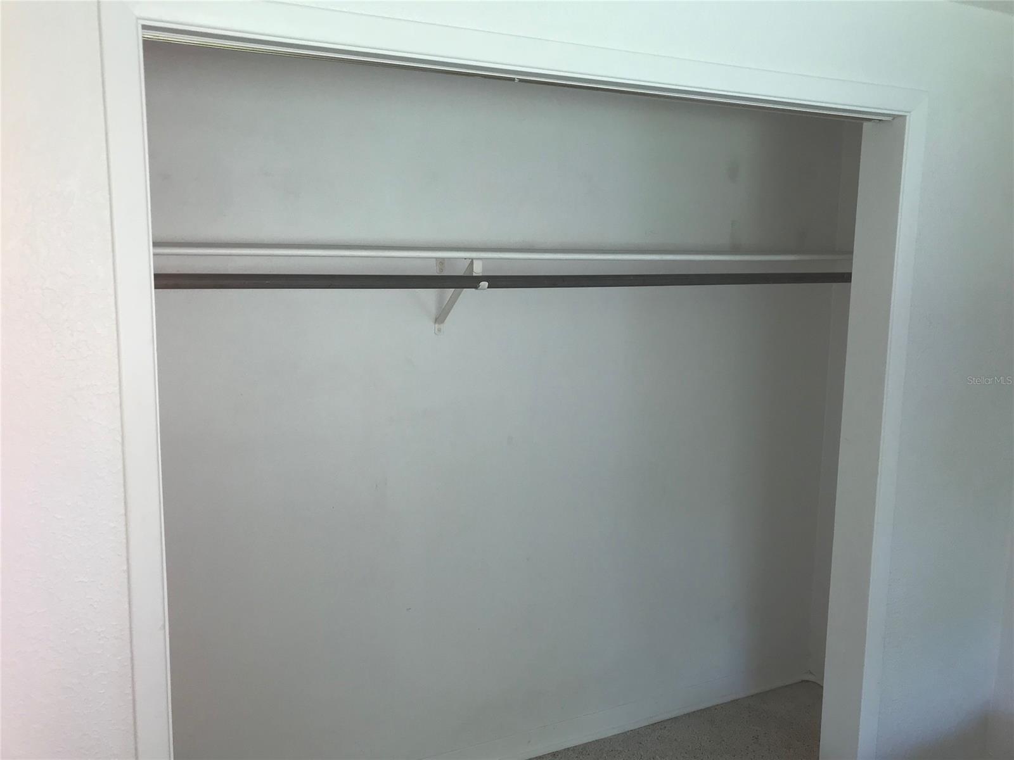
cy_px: 380
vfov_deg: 49.7
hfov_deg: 63.4
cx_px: 507
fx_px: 820
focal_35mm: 28
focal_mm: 3.99
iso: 32
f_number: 1.8
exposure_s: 1/30
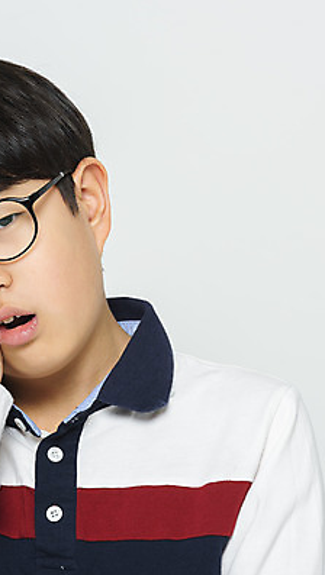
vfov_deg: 7.0
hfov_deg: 4.0
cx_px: 88
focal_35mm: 308
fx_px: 4708
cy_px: 287
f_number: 14
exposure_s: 1/125
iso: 100
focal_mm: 195
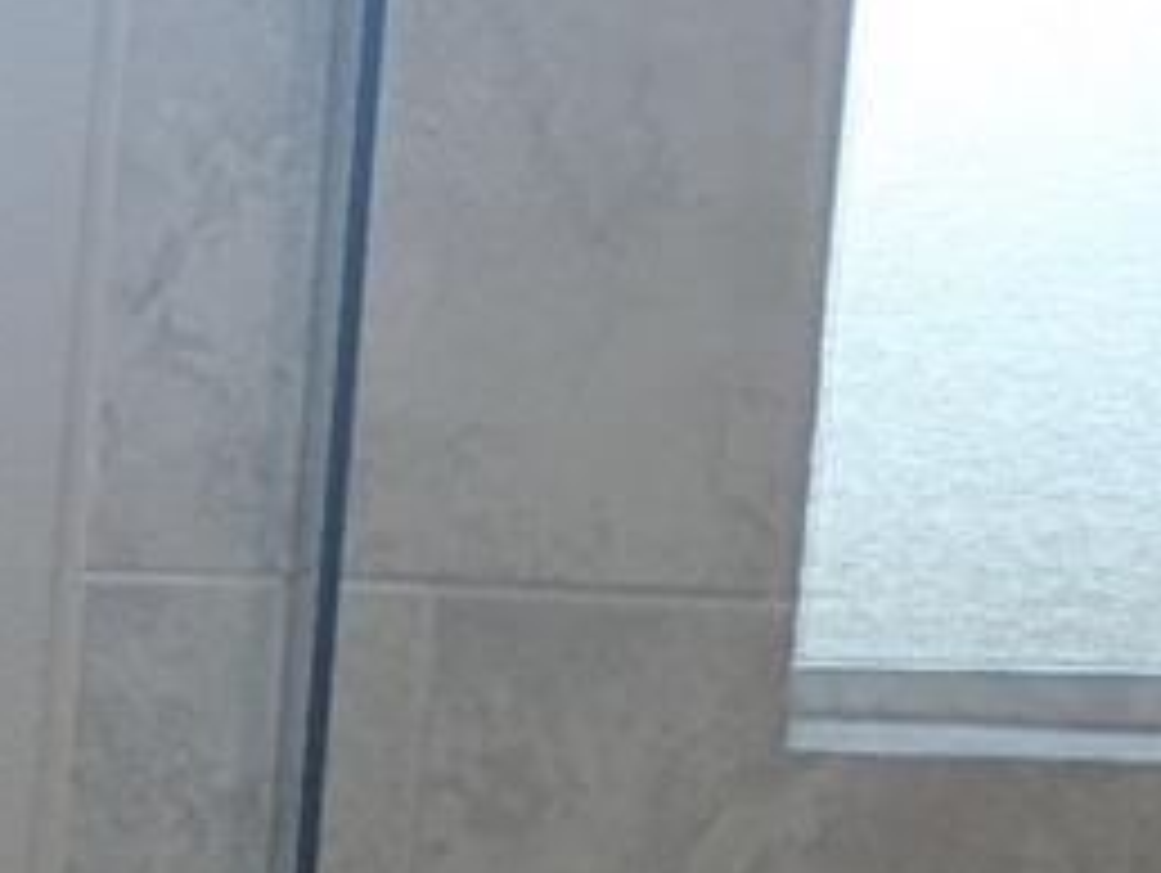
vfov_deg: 15.6
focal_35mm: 95
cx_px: -1840
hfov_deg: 13.3
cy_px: 567
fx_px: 3189
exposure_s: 1/120
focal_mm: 2.23
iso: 217
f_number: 1.95
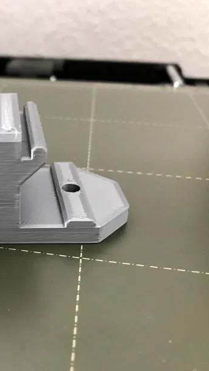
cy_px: 185
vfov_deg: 49.4
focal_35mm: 41
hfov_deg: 27.4
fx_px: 404
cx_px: 2
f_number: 1.8
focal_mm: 3.99
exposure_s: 1/16
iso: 100
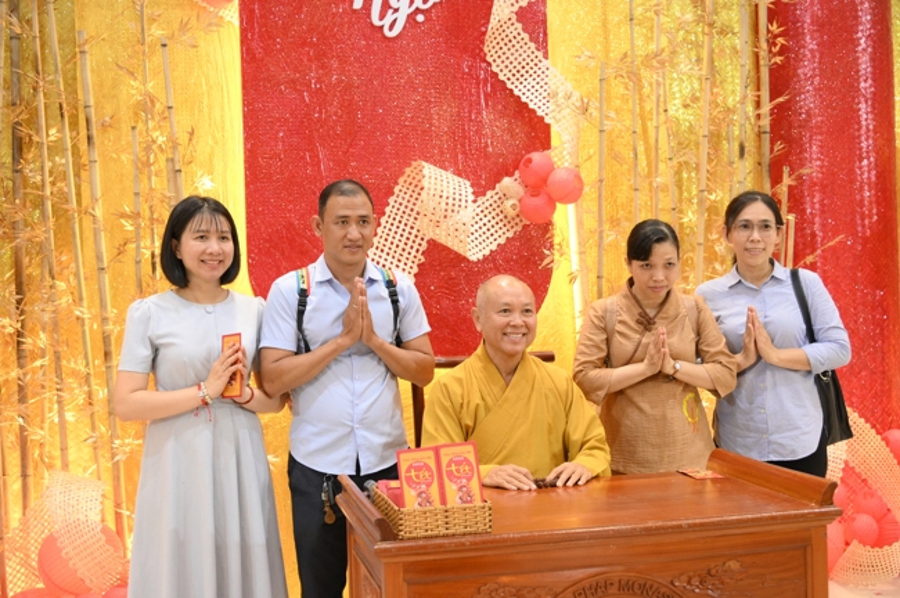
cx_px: 450
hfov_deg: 44.5
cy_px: 299
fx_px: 1099
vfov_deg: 30.5
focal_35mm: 44
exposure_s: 1/250
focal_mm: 44
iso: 5000
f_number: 4
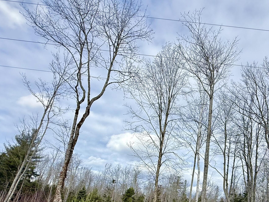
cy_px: 161
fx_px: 187
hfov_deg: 70.5
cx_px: 168
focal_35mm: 24
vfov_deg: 53.2
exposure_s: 1/1848
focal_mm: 2.22
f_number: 2.2
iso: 50
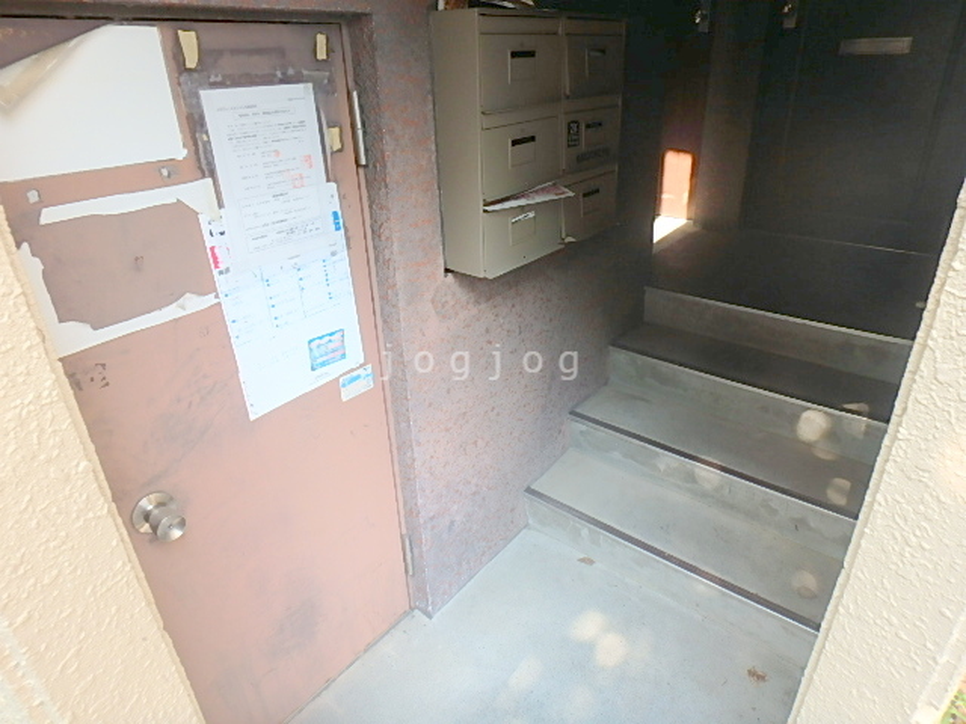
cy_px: 362
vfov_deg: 63.4
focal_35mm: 21
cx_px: 483
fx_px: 586
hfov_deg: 79.0
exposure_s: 1/80
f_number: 3.5
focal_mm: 3.7
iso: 125
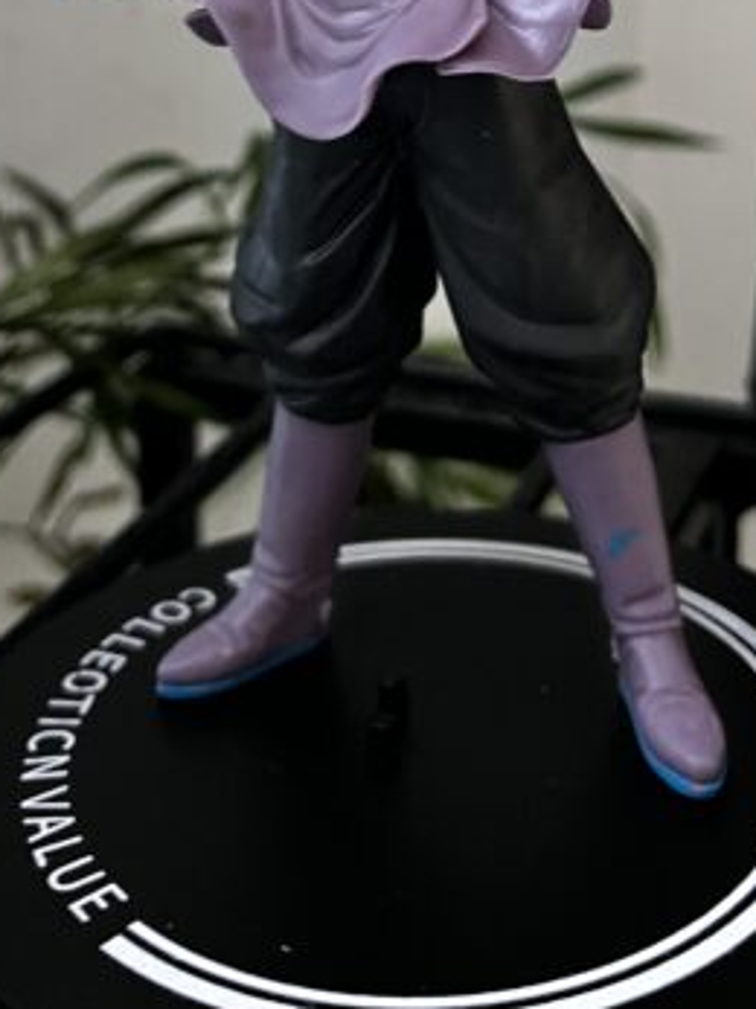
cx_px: 361
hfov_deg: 29.1
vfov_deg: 35.5
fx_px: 1457
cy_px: 68
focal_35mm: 50
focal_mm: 5.1
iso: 640
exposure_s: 1/33
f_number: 1.6
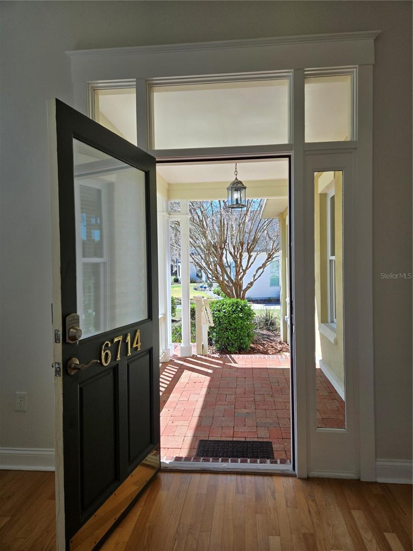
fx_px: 366
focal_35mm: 23
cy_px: 276
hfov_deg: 58.9
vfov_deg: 73.9
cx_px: 206
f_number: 1.8
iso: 80
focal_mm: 5.4
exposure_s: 1/1410
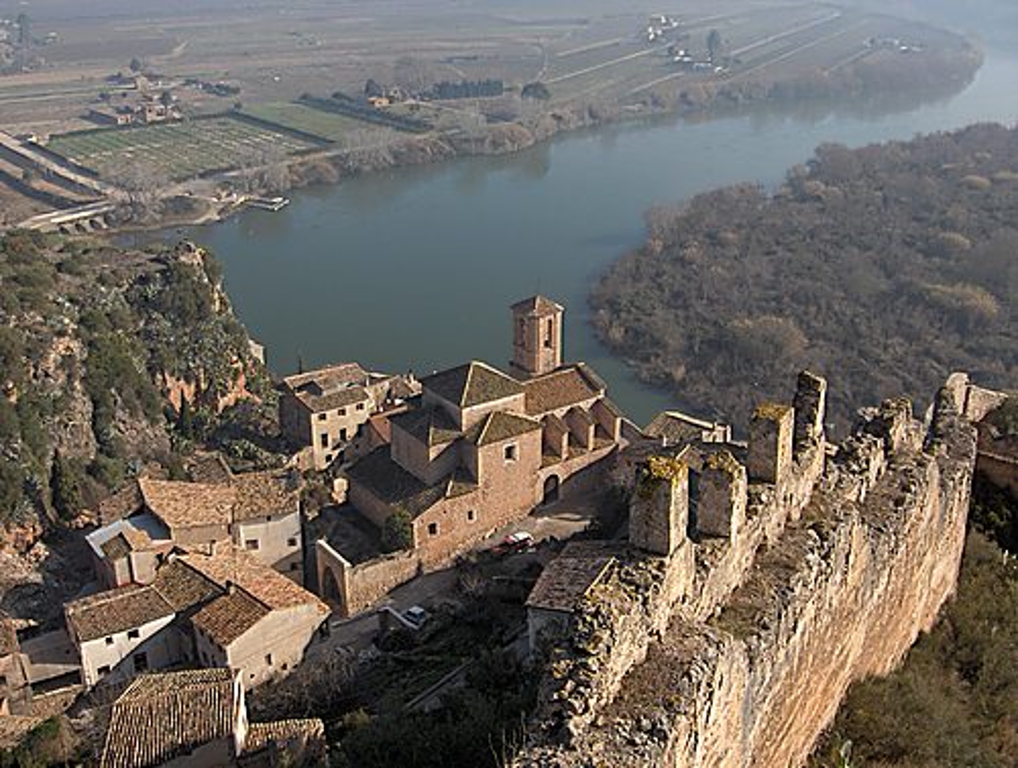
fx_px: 1149
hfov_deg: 47.8
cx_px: 509
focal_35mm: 39
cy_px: 384
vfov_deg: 36.9
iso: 100
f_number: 4.8
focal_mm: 8
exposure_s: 1/467
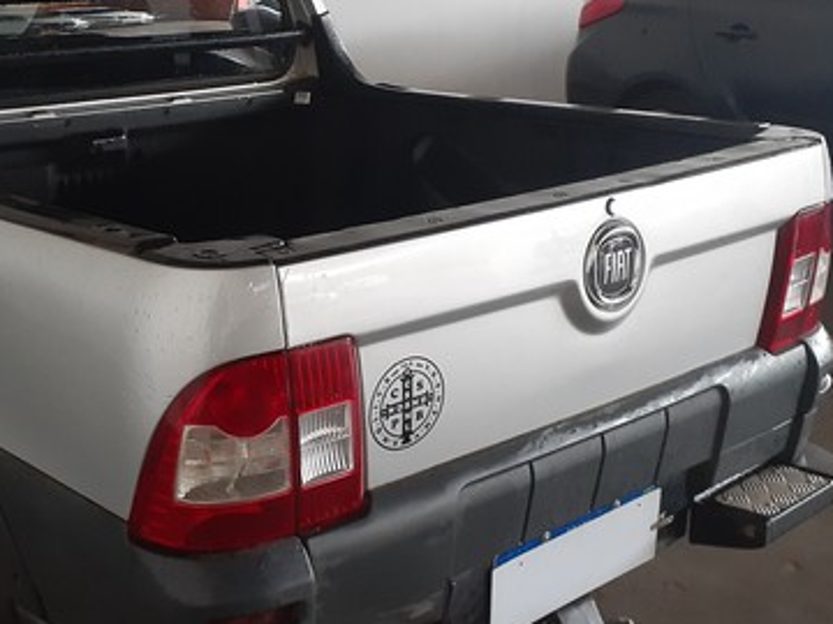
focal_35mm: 48
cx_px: 252
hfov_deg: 39.0
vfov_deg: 30.2
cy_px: 277
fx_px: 1155
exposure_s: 1/24
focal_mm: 3.6
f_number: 1.9
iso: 500
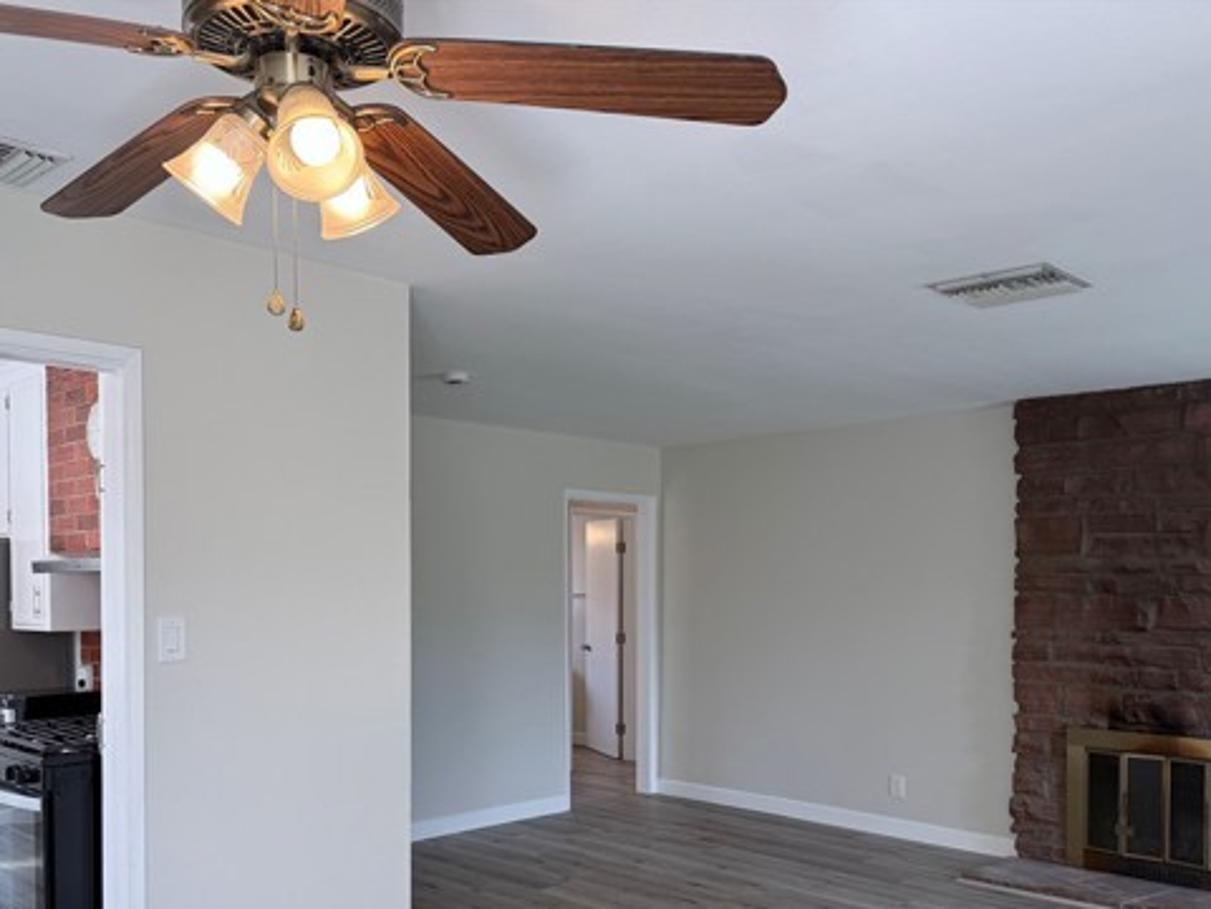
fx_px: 1119
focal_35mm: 32
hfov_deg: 56.8
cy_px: 601
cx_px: 565
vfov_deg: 43.6
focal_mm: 6.76
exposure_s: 1/121
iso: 64
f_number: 1.78
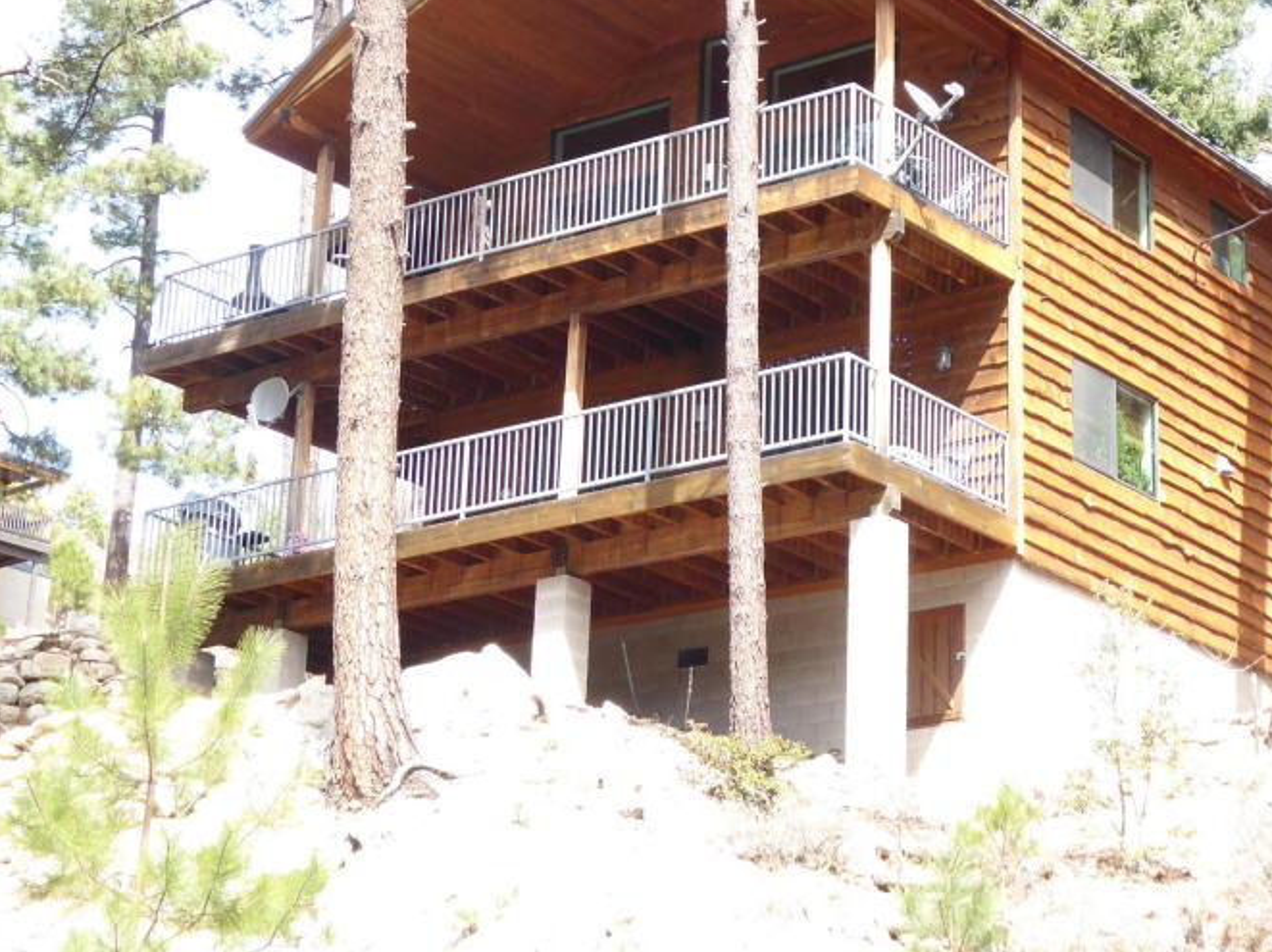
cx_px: 735
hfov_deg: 21.1
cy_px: 246
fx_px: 3416
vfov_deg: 15.8
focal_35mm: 93
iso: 80
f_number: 4.2
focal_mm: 10.3
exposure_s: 1/60
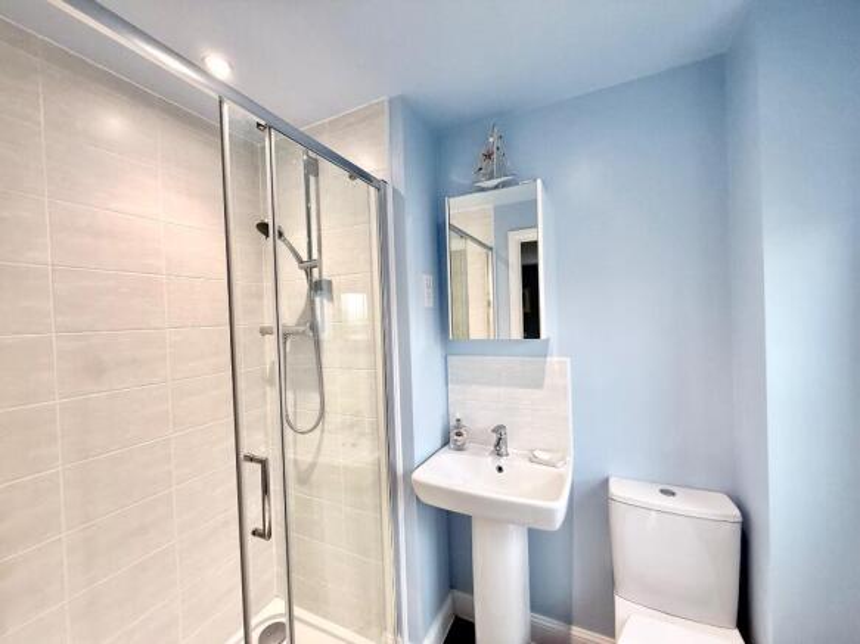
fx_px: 348
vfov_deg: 85.7
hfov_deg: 102.1
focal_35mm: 14
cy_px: 322
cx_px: 430
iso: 200
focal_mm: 2.22
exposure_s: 1/50
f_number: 2.2
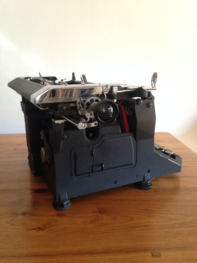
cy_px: 132
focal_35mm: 33
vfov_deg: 55.4
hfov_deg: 42.9
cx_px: 98
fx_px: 250
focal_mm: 4.12
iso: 200
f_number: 2.4
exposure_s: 1/20
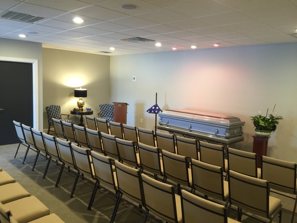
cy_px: 112
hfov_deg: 61.7
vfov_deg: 48.2
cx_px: 148
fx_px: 249
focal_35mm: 29
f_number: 2.2
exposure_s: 1/15
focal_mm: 4.15
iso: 80
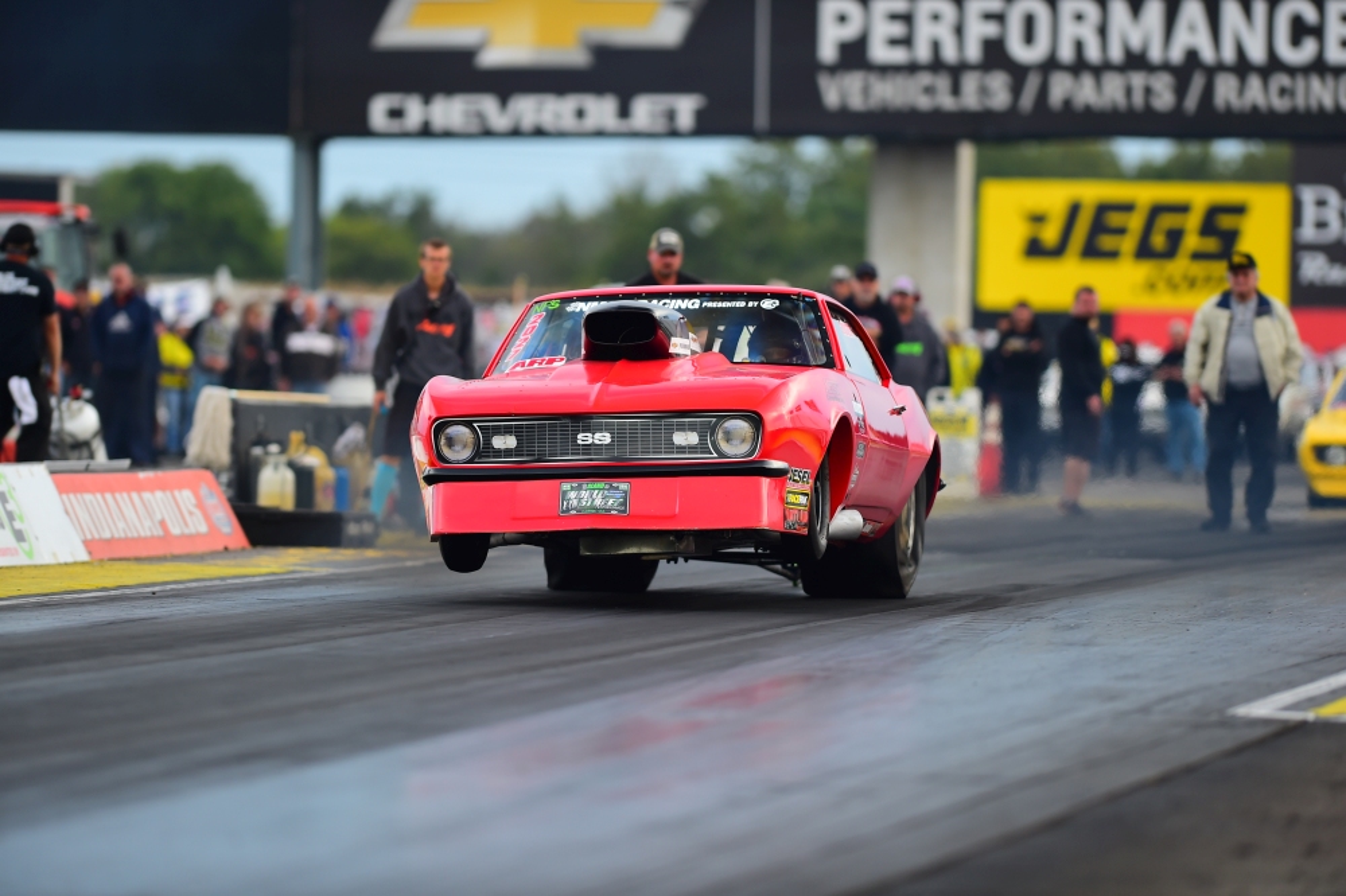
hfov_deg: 6.9
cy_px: 448
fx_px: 11212
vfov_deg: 4.6
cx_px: 673
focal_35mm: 300
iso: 500
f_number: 3.2
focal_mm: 300
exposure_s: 1/320
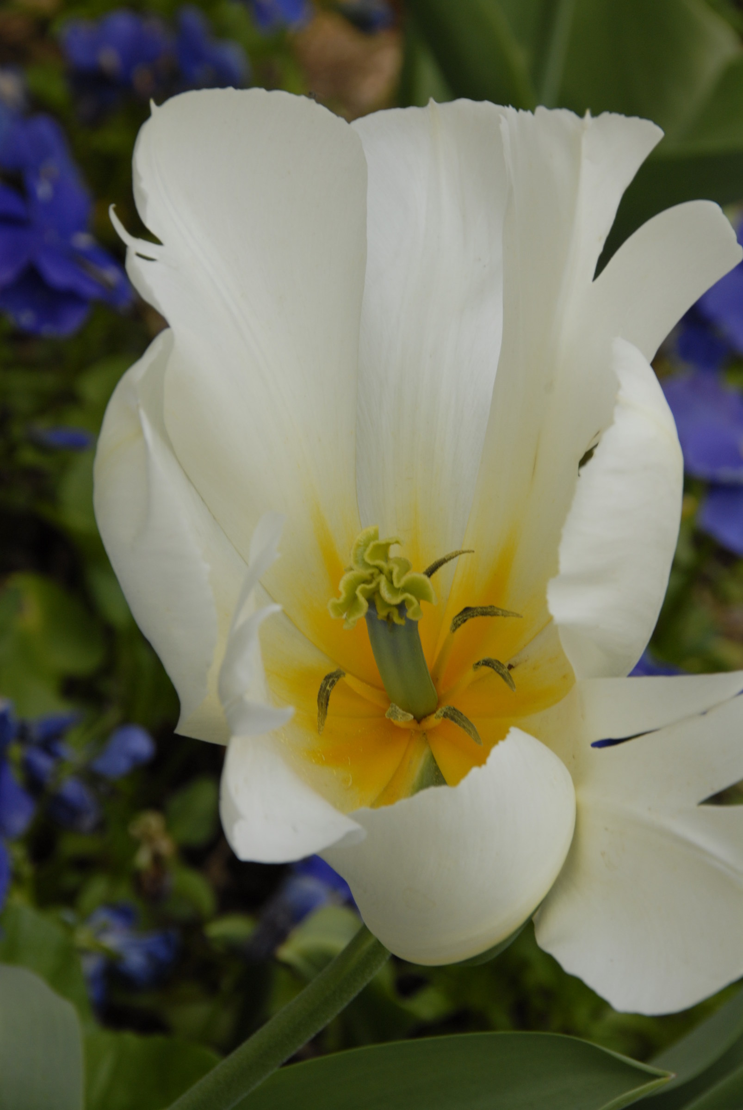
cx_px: 372
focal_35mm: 202
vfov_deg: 10.1
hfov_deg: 6.8
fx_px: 6252
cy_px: 555
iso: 200
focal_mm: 135
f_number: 11
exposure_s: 1/90
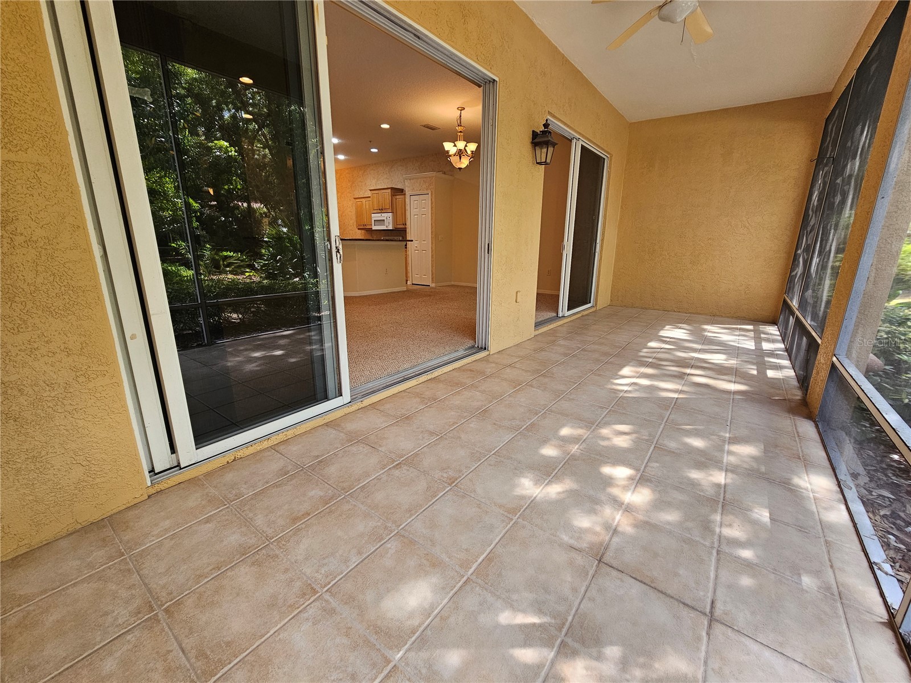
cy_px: 342
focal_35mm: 13
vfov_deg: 89.9
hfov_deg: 106.2
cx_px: 456
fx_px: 342
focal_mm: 2.2
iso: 64
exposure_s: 1/60
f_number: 2.2
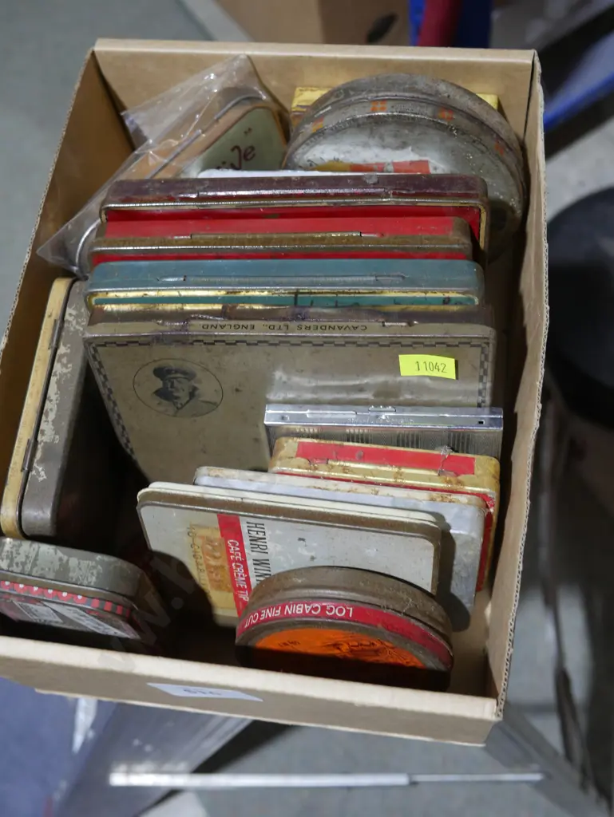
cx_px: 307
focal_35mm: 44
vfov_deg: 42.9
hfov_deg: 32.9
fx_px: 1040
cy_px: 408
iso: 500
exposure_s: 1/60
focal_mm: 22
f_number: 4.7
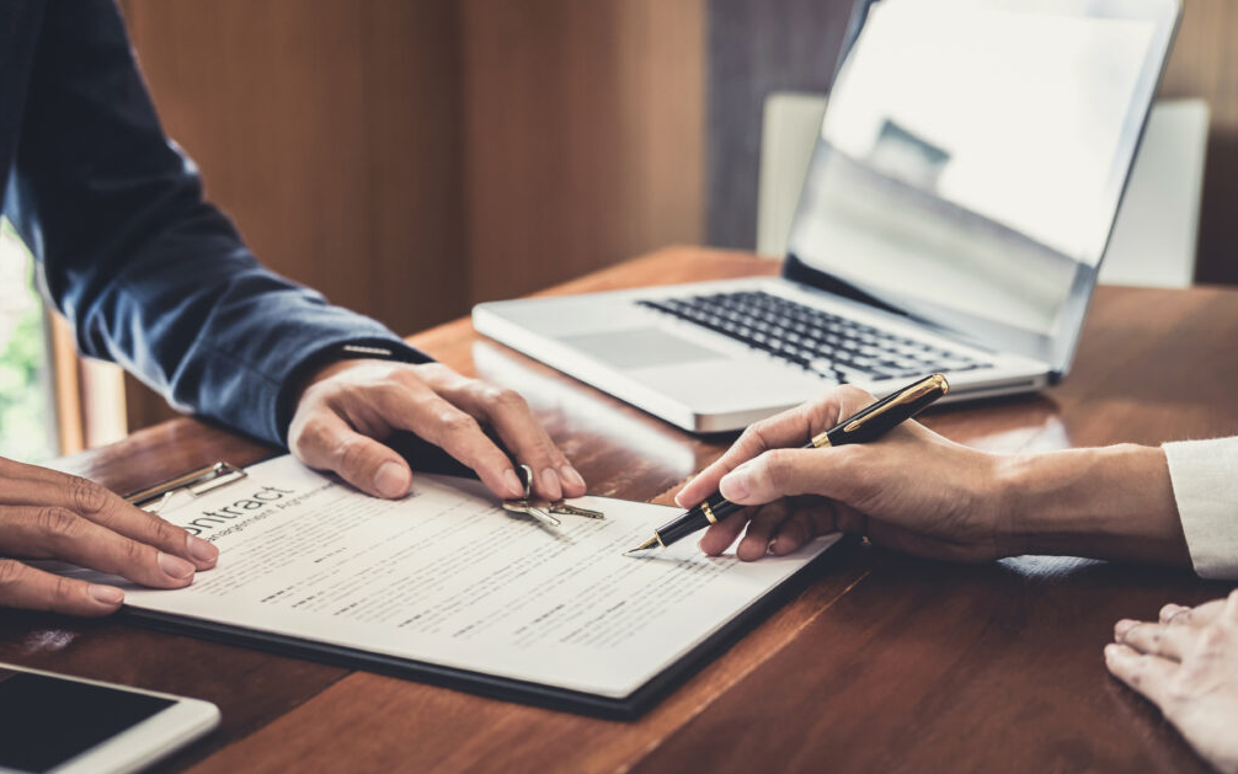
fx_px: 1856
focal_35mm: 55
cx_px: 617
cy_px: 405
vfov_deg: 23.6
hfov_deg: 36.9
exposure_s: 1/100
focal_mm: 35
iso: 400
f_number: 2.8
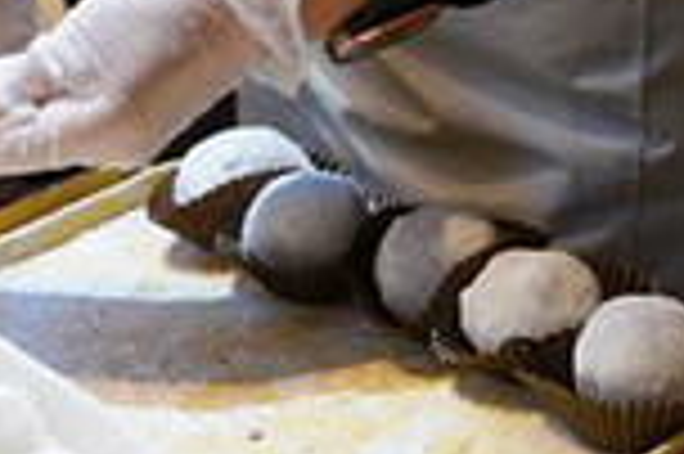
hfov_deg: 14.6
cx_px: 536
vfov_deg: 9.6
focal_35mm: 140
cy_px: -90
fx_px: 2657
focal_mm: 25
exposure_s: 1/80
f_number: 4.5
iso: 320
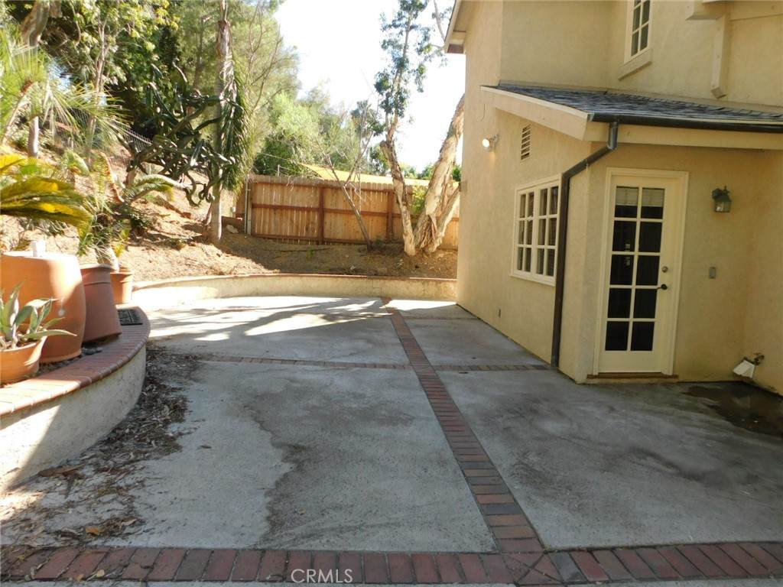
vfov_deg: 58.9
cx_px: 392
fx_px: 520
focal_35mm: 23
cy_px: 294
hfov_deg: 73.9
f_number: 3
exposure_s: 1/320
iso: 125
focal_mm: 4
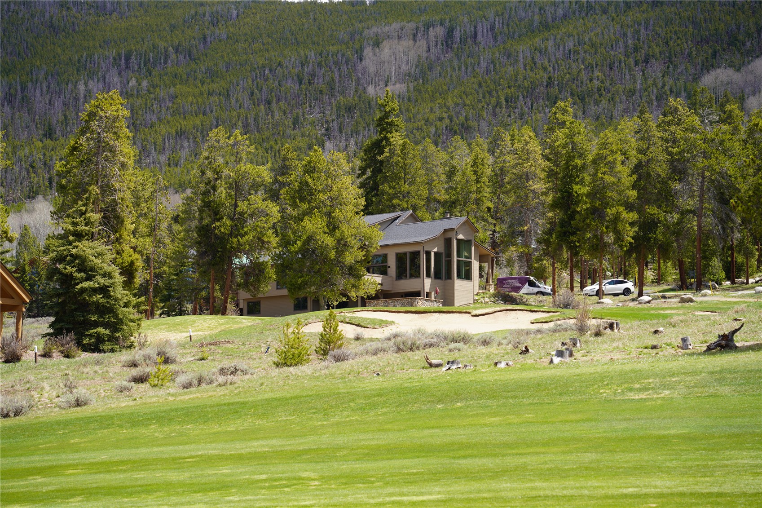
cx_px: 381
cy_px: 254
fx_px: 1926
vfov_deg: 15.0
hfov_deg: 22.4
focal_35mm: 91
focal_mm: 91
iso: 100
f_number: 5.6
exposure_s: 1/250
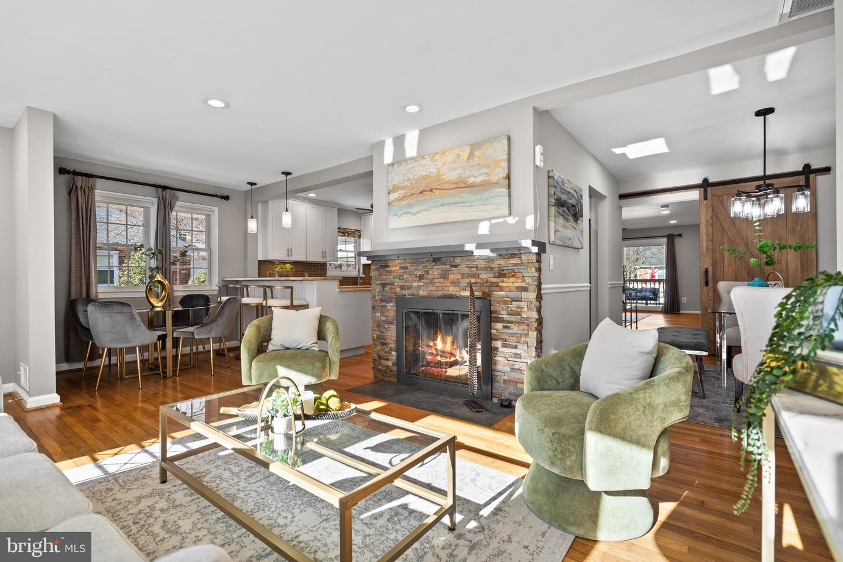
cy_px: 281
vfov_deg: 73.7
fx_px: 375
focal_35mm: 16
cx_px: 422
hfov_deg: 96.7
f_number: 4
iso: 200
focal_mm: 16
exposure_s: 1/25
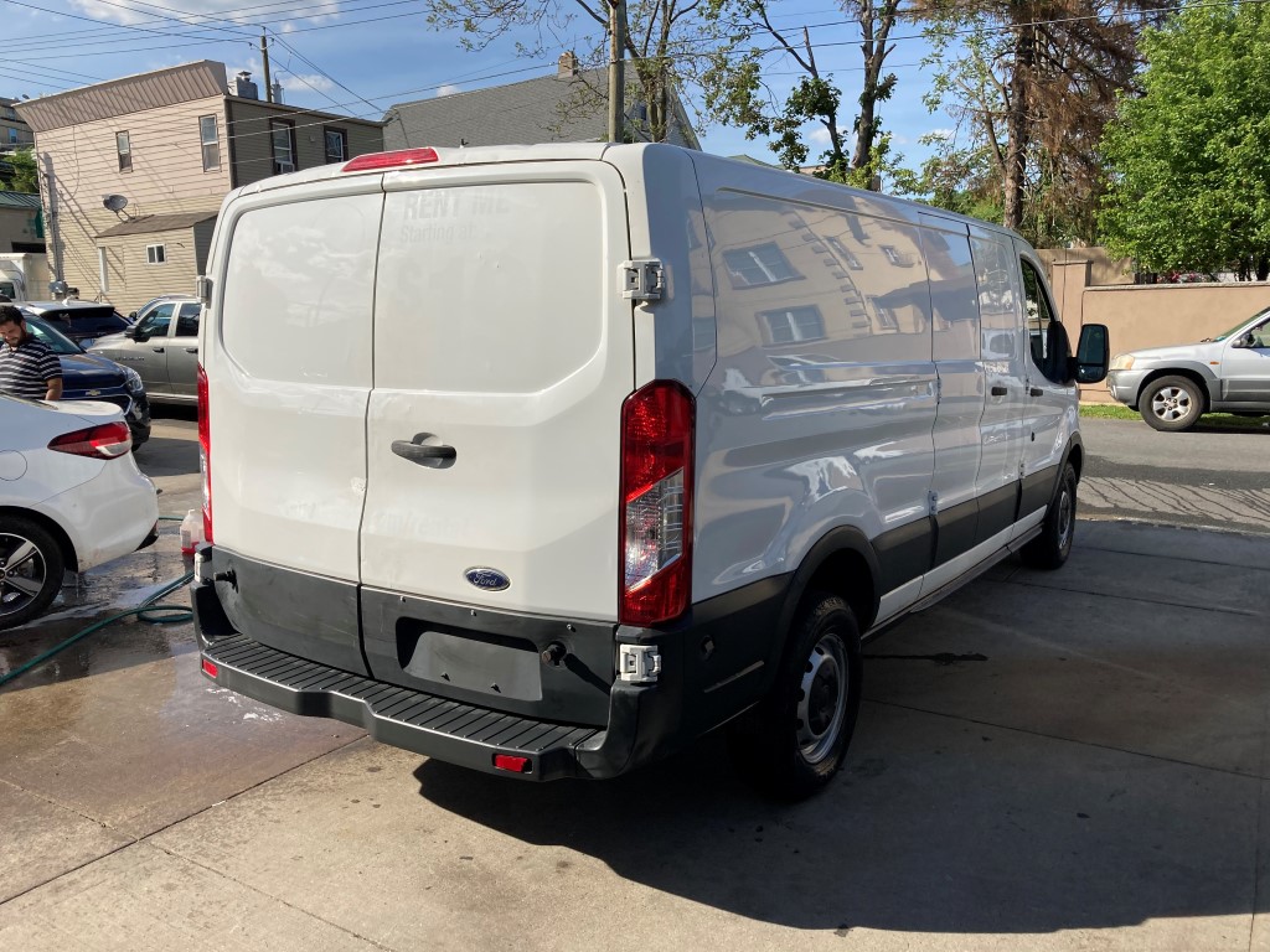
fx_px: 1027
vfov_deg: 49.7
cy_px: 476
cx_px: 635
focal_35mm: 28
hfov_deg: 63.4
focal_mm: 3.99
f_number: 1.8
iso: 25
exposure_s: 1/2404
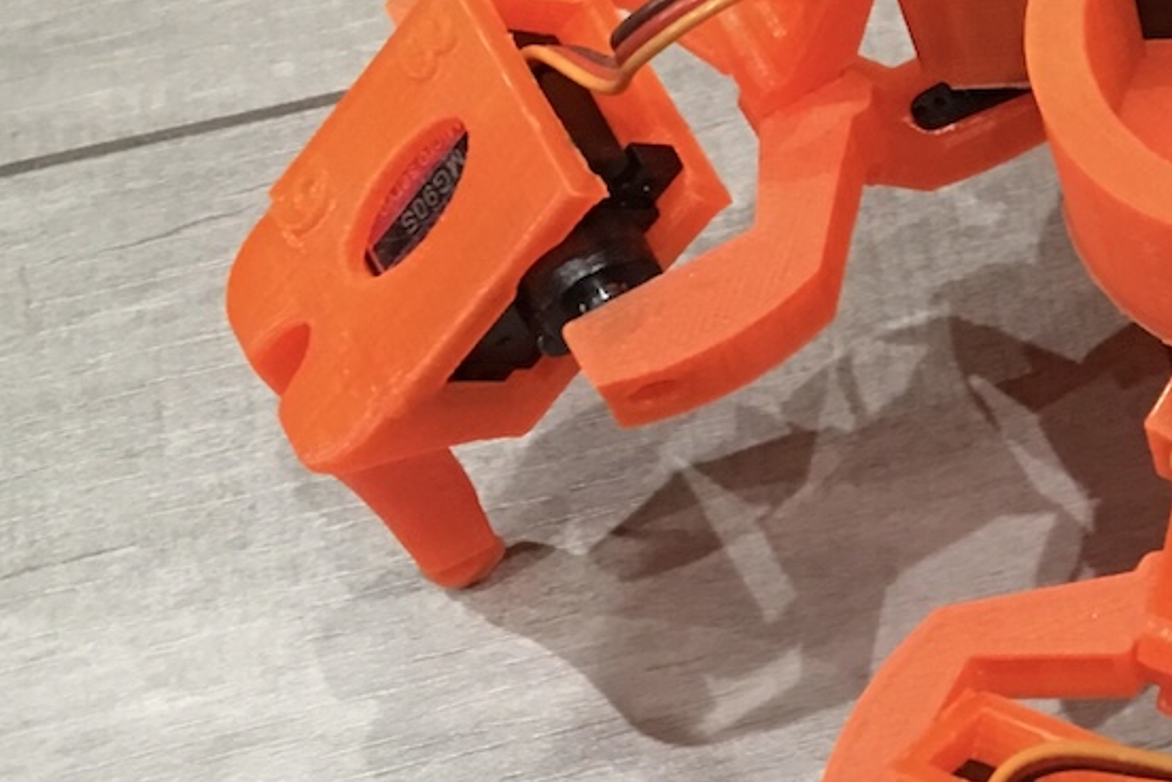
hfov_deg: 19.8
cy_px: 204
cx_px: 1598
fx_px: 3027
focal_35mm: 93
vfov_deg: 14.7
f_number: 2.2
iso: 80
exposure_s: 1/10
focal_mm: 4.15
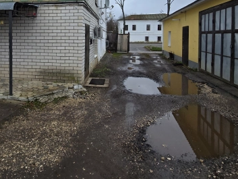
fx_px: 158
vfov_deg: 54.7
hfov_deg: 72.7
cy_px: 35
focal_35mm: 23
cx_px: 90
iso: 80
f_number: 2.2
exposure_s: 1/359
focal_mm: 2.2
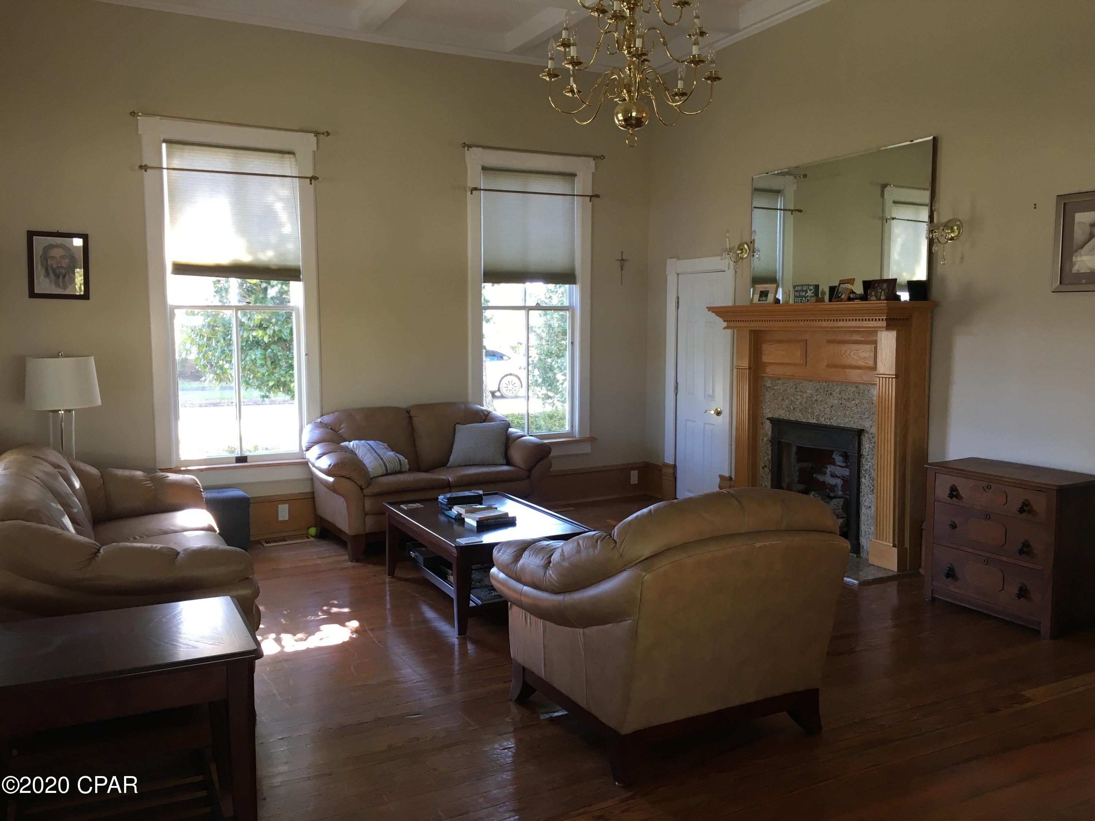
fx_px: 917
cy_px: 410
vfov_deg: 48.2
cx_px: 548
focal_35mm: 29
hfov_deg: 61.7
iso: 50
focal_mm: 4.15
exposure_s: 1/30
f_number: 2.2
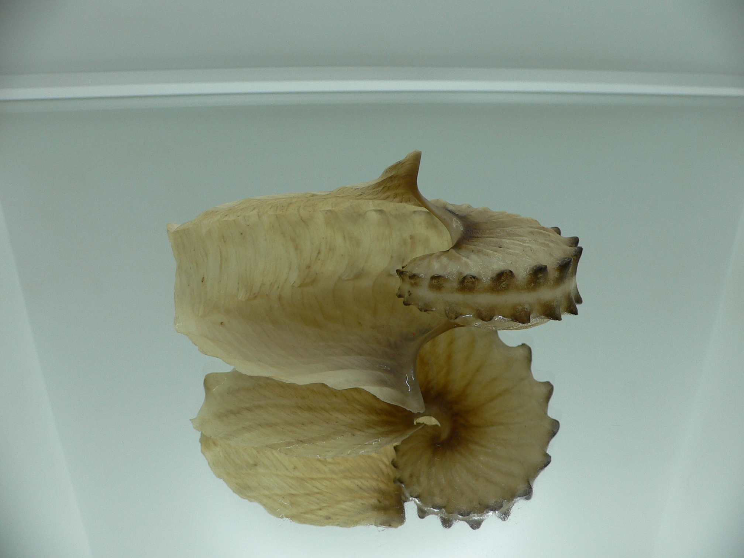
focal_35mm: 35
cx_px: 372
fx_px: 752
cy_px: 279
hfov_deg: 52.6
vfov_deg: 40.7
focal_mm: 4.6
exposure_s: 1/80
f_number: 2.8
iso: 80
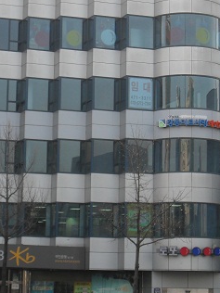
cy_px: 94
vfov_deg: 14.8
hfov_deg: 11.1
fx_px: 1127
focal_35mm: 133
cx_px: 101
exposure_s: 1/125
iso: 100
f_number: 4
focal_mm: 12.3
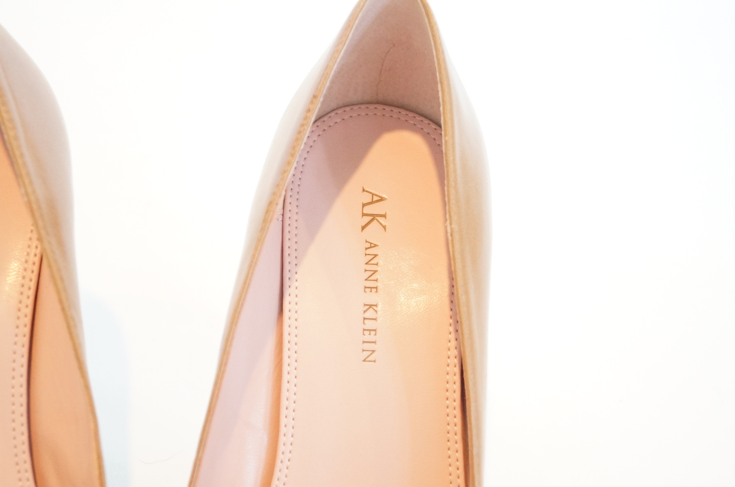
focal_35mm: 52
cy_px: 244
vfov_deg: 25.7
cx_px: 368
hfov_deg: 37.9
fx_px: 1070
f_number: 5
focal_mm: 35
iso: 3200
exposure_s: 1/50
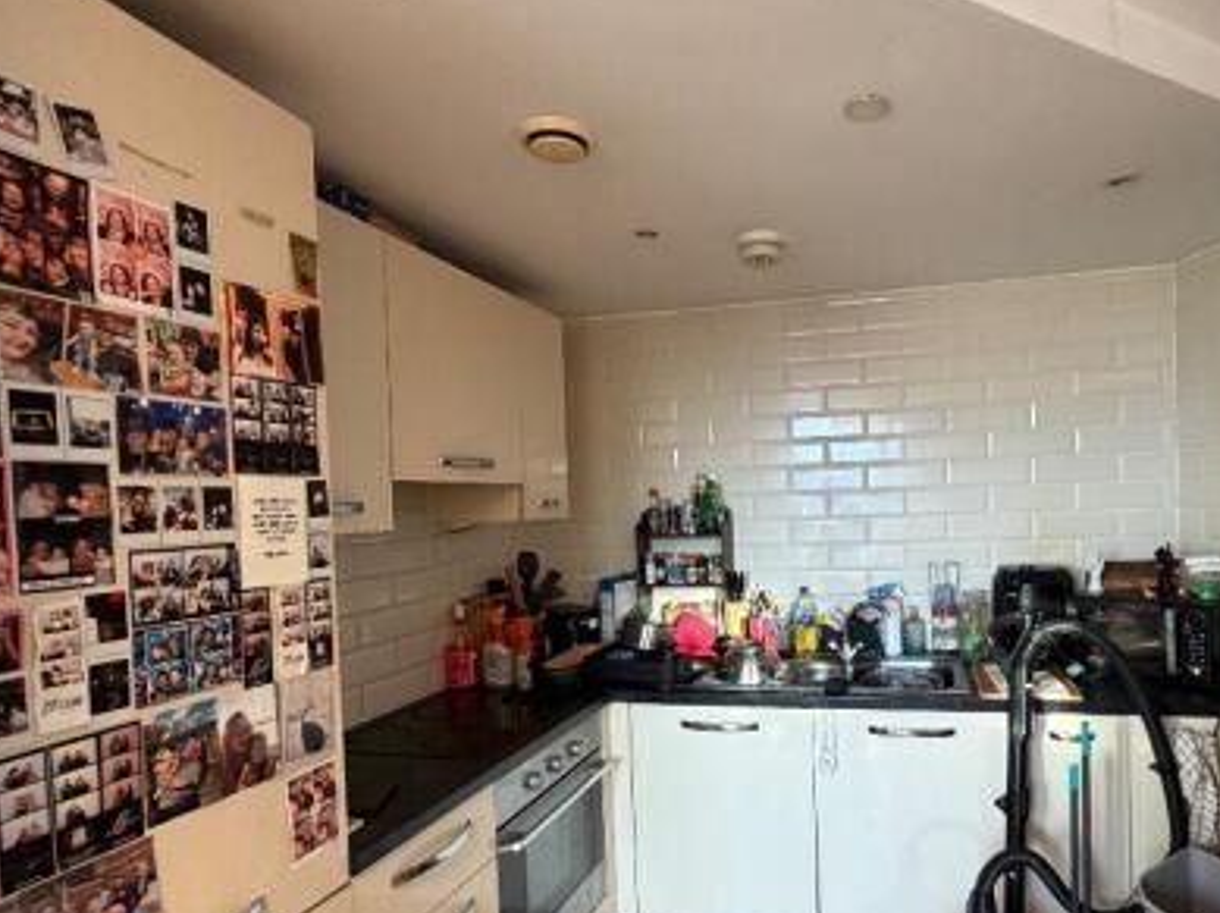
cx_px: 764
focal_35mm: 21
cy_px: 516
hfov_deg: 77.6
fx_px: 739
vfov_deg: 63.1
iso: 320
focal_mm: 2.22
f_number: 2.2
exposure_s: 1/60
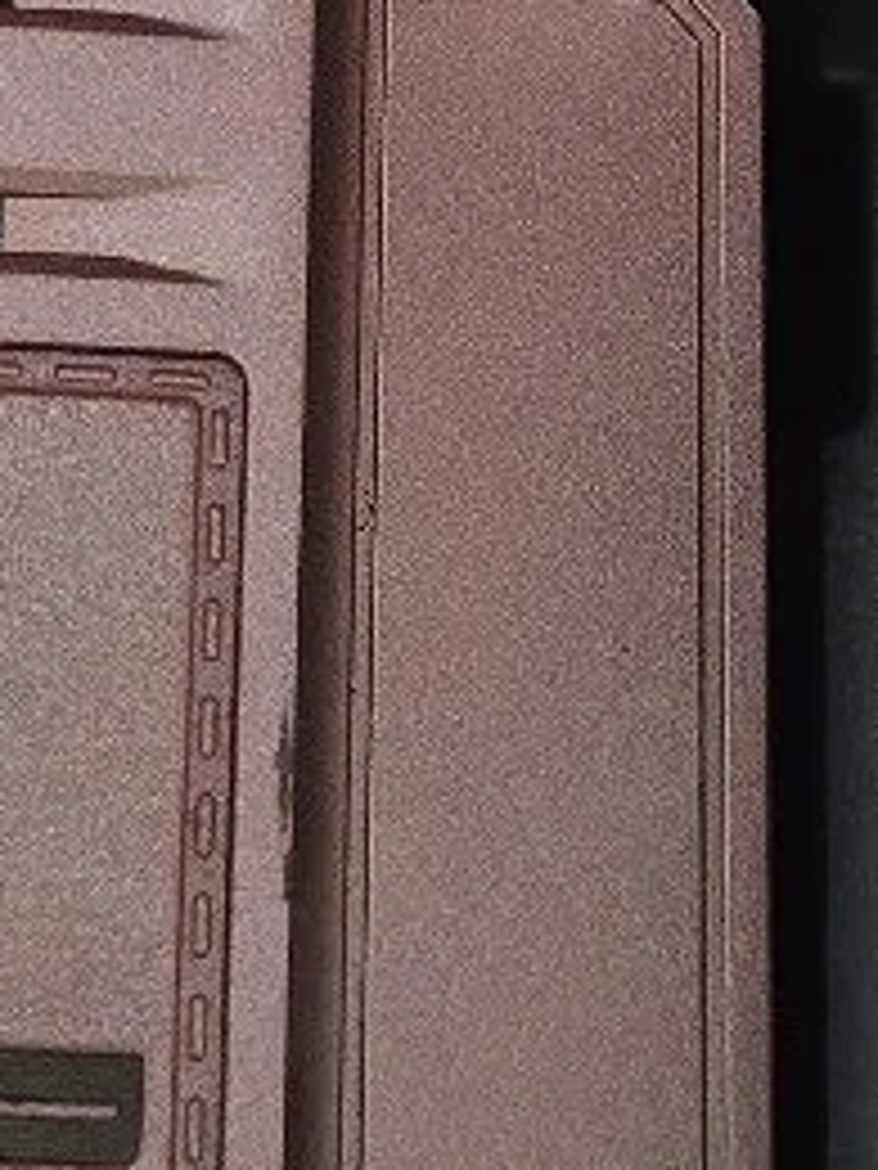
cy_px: 43
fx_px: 3991
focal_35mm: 118
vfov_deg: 16.4
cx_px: 531
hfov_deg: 12.5
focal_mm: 5.4
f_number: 1.8
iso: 800
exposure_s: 1/101
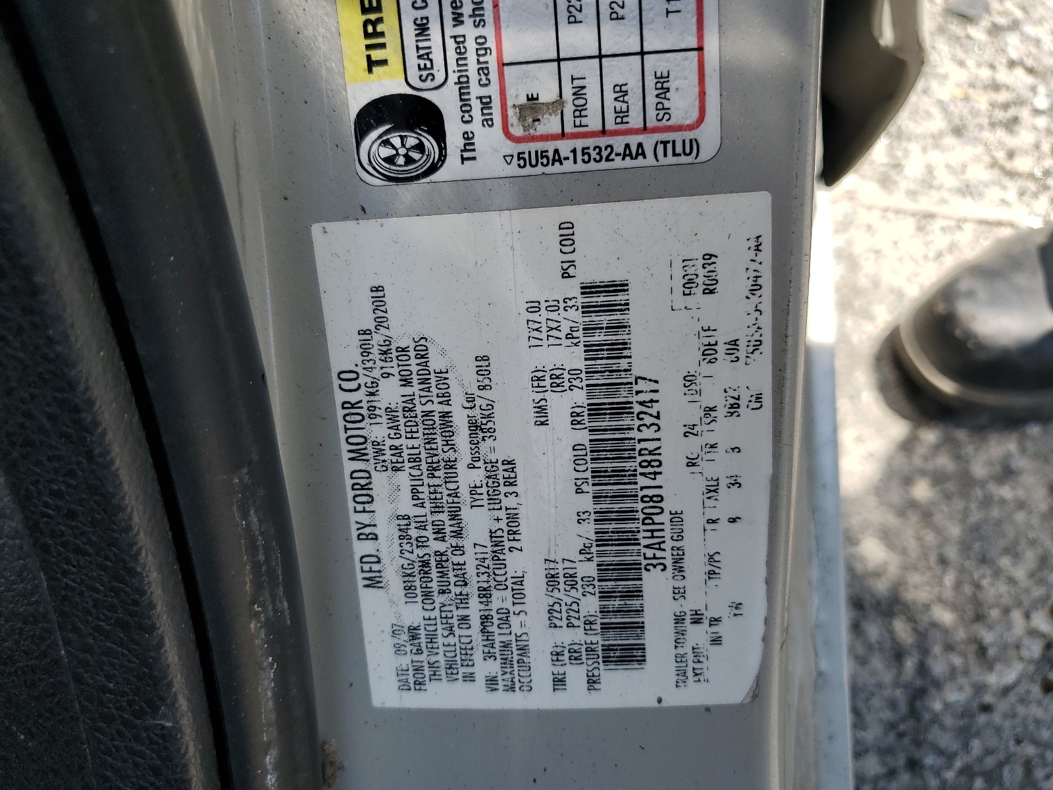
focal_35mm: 26
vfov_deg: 53.1
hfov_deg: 67.3
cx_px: 526
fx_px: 791
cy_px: 395
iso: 50
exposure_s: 1/1429
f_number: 1.5
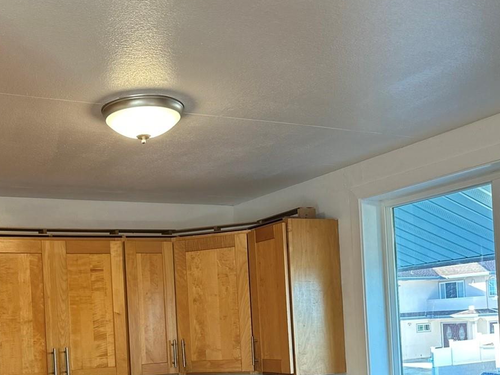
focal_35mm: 43
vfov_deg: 32.4
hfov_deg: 42.7
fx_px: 621
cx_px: 136
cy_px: 318
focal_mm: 6.86
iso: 125
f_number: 1.78
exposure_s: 1/120
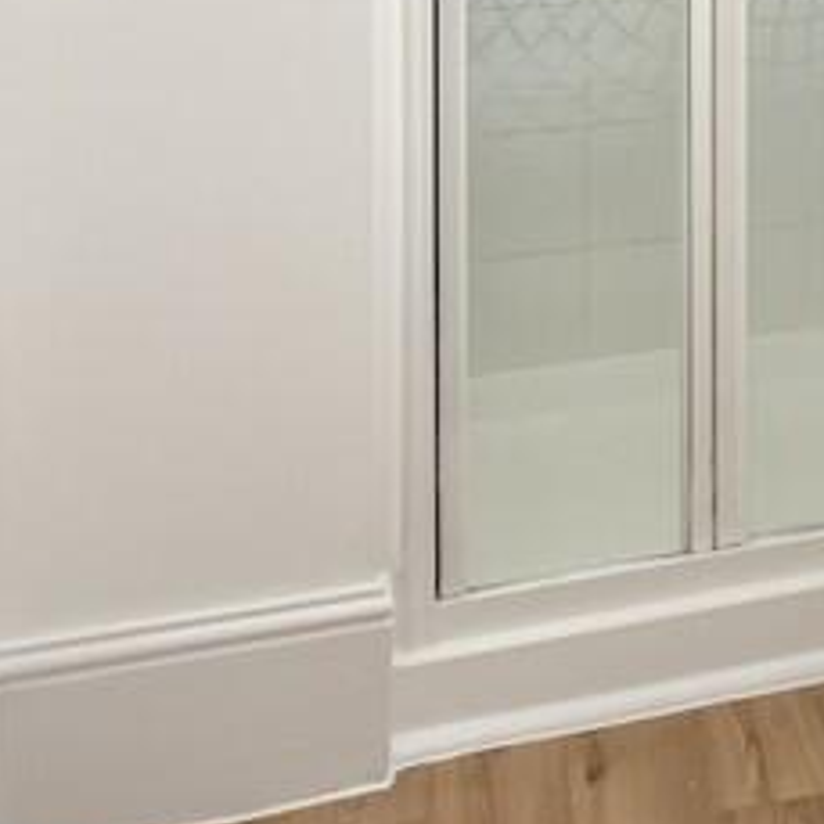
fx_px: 1535
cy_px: -322
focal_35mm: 57
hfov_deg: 26.2
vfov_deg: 24.9
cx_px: 1029
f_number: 8
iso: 640
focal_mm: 10
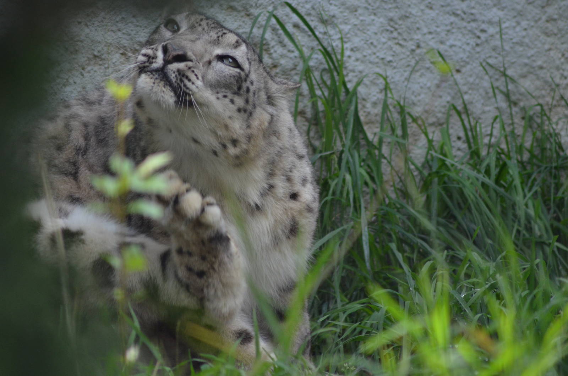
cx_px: 284
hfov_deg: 4.6
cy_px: 188
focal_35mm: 450
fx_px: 7086
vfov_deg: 3.0
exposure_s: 1/500
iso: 1250
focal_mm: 300
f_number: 5.6
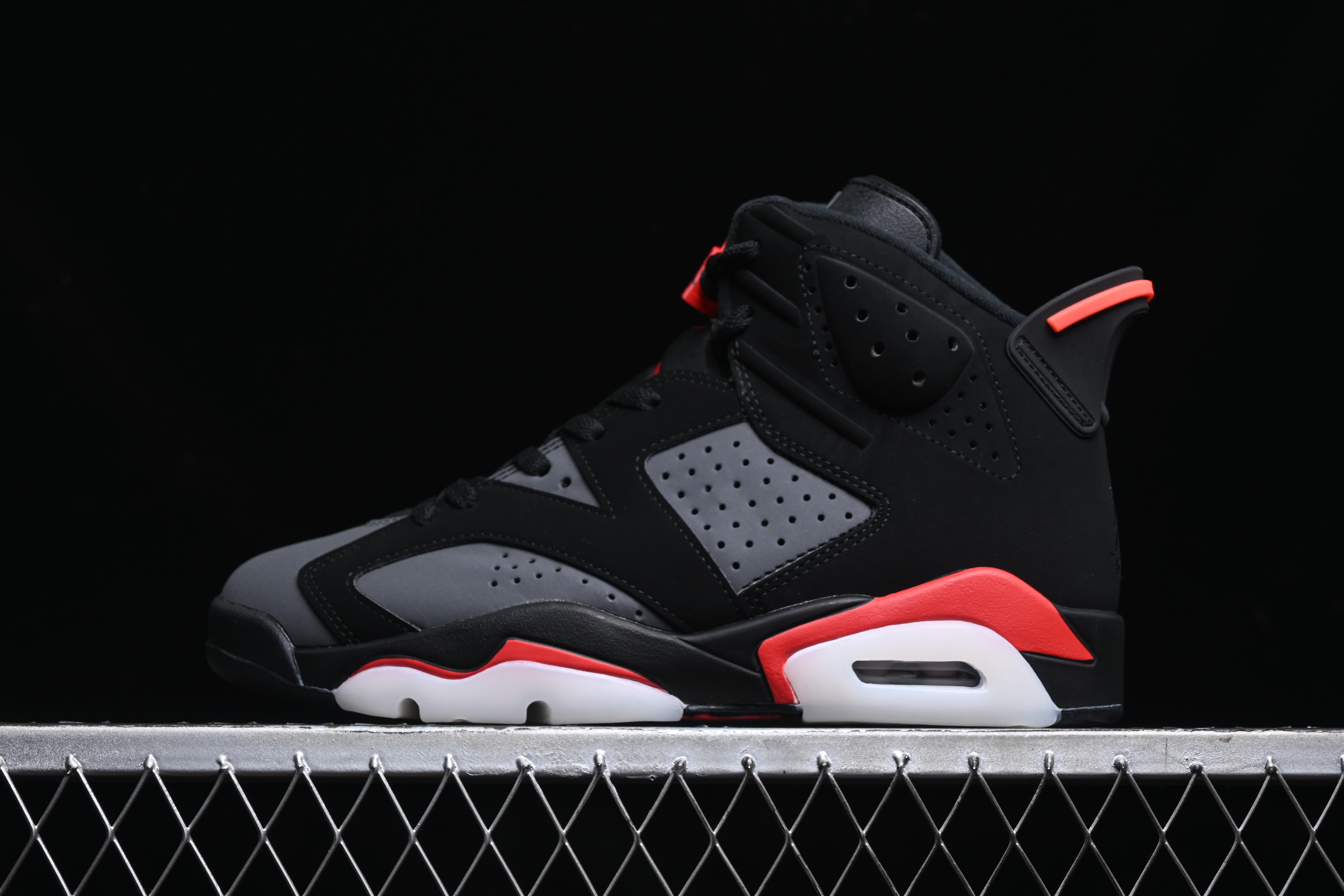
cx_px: 672
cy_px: 448
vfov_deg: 18.2
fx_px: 2800
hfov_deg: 27.0
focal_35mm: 75
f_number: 6.3
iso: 160
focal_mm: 50
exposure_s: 1/50
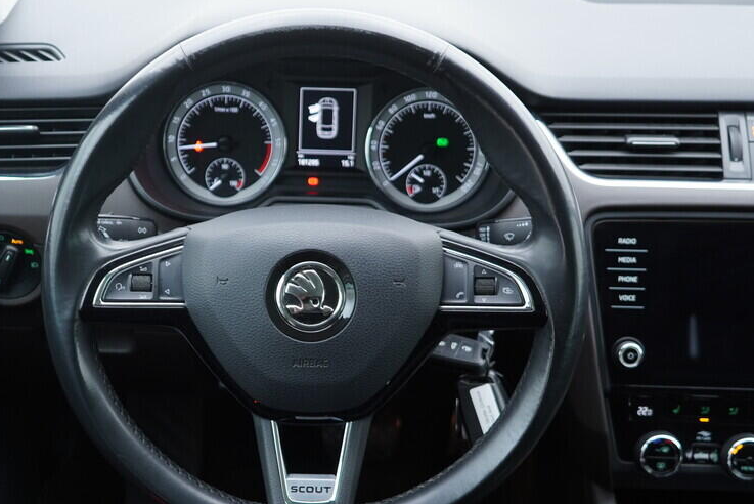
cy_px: 330
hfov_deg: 39.4
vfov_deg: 26.9
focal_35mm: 50
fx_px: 1048
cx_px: 302
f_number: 2.8
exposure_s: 1/40
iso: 250
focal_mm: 24
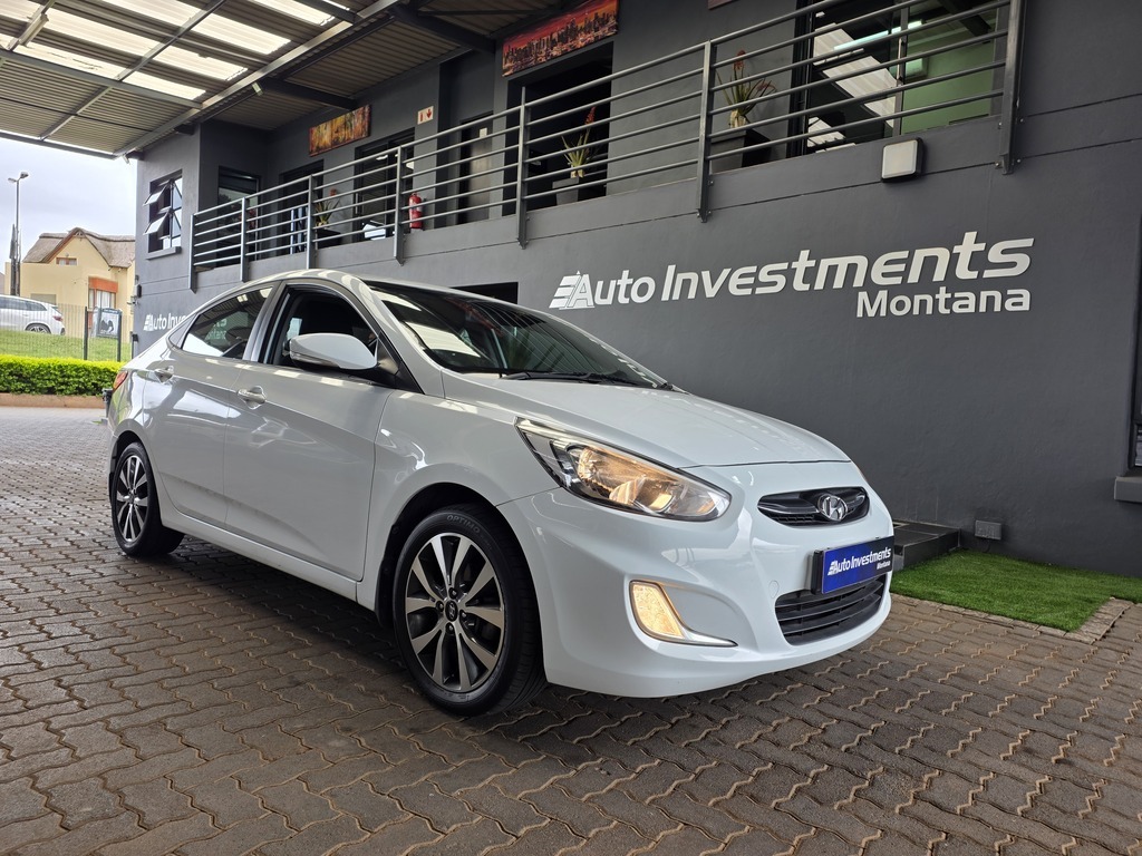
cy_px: 428
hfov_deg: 73.9
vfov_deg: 58.9
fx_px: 759
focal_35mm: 23
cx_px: 571
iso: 40
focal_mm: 6.25
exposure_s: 1/180
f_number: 1.7
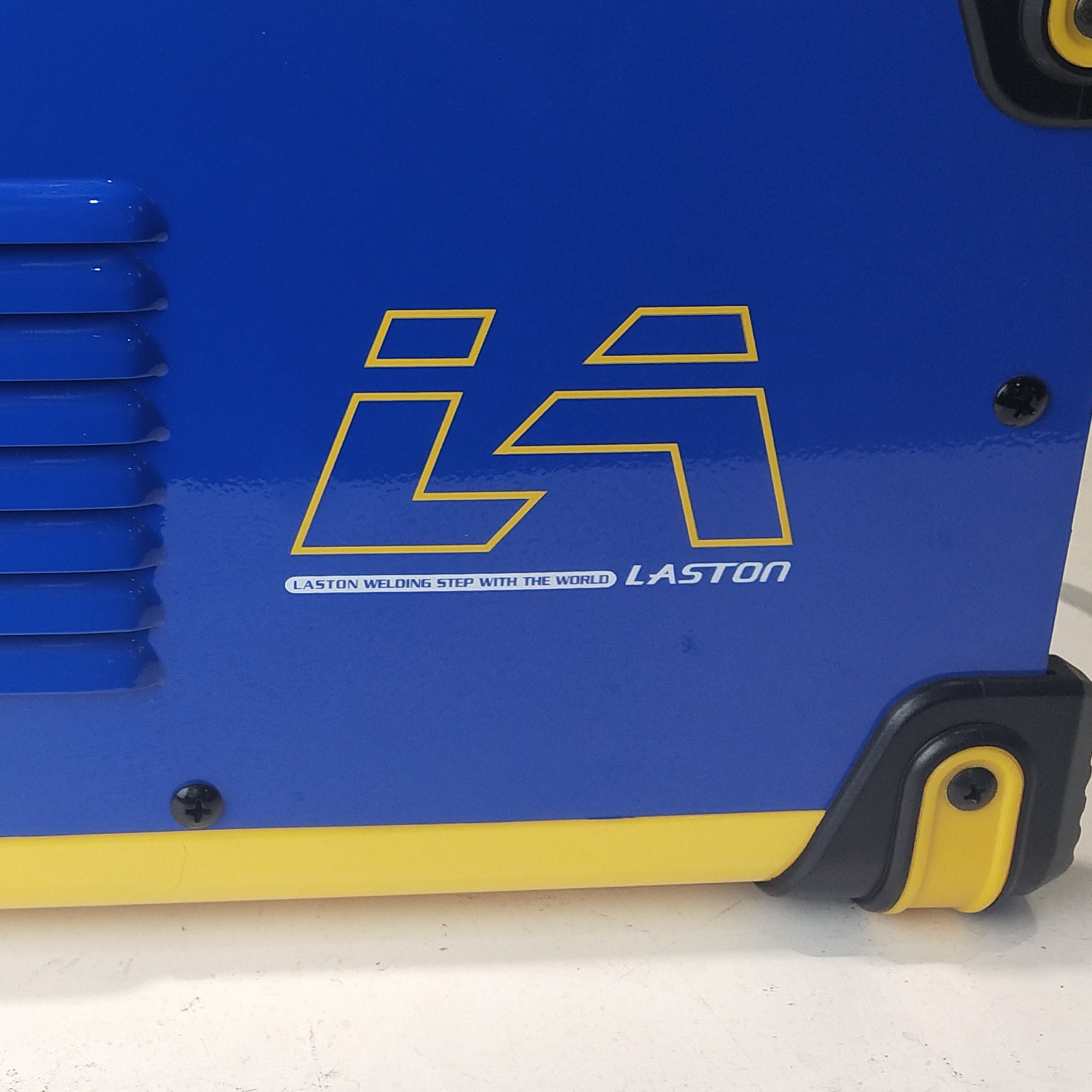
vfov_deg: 25.8
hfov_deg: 25.4
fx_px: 2356
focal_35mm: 66
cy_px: 293
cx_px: 128
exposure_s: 1/100
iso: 111
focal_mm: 3.95
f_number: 1.8
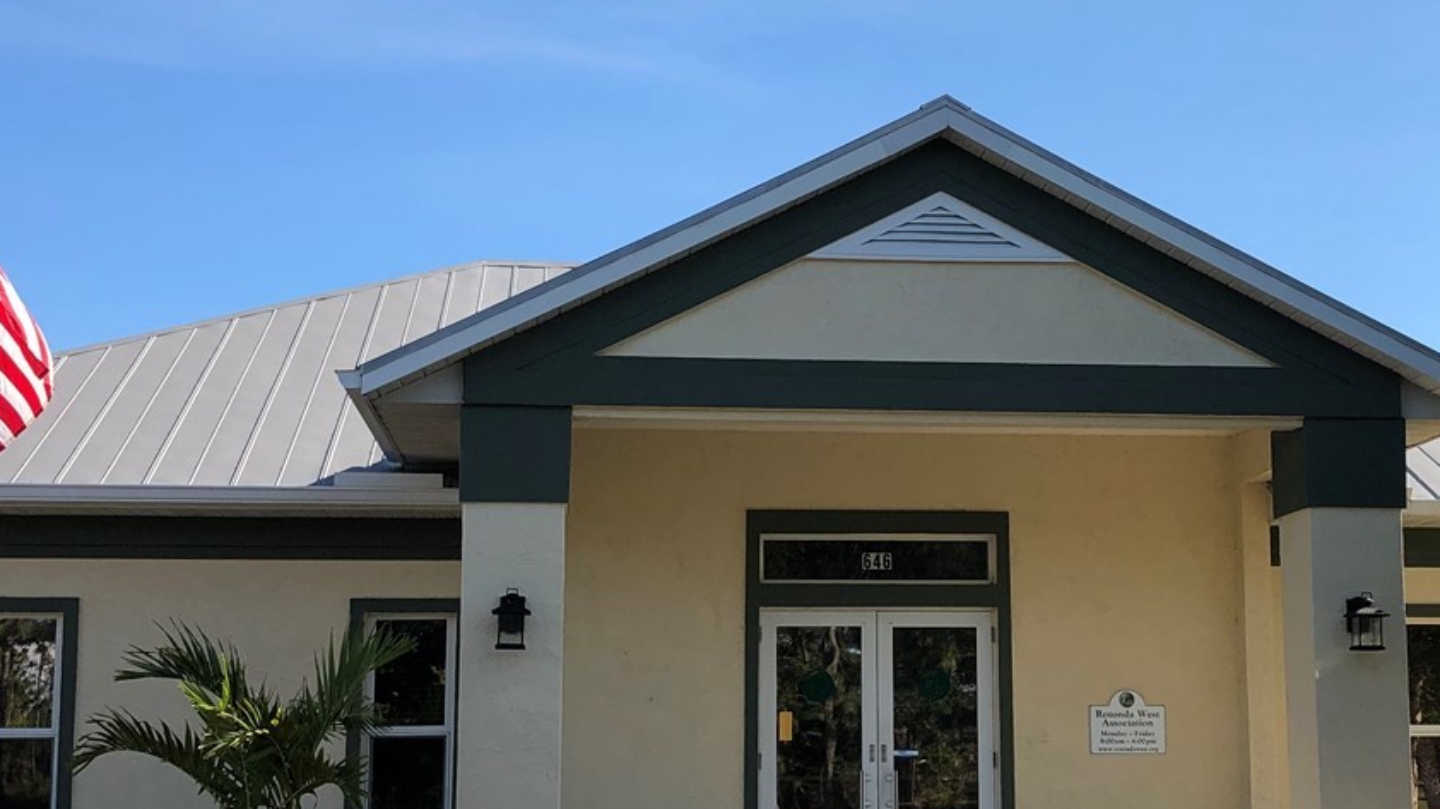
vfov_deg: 20.7
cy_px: 484
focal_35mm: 58
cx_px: 867
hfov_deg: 35.9
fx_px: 2214
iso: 20
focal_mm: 3.99
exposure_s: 1/1548
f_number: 1.8
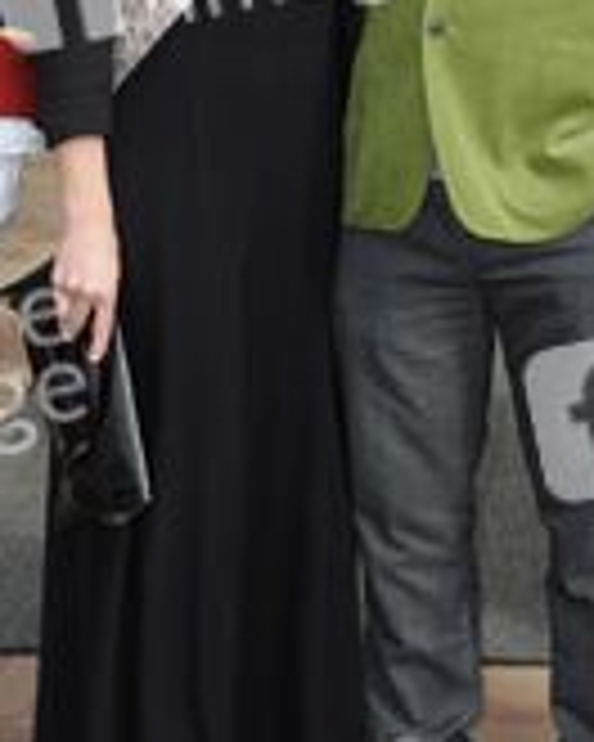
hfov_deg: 12.3
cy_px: 171
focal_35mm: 125
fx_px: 2747
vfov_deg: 15.3
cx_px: 346
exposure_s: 1/250
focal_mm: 55
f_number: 10
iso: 500
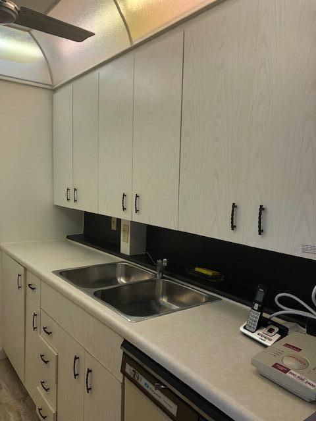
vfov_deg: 63.4
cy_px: 210
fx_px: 341
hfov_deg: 49.7
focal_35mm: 28
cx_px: 158
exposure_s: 1/120
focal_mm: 4
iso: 50
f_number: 1.8
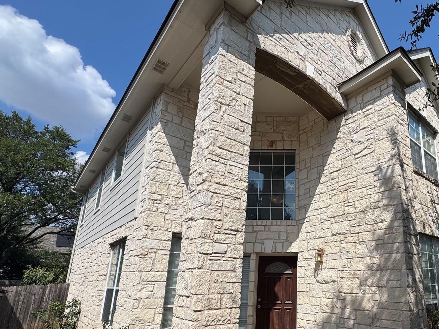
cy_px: 212
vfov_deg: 60.0
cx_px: 319
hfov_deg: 72.1
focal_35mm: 22
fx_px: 279
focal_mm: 2.22
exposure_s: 1/3717
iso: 50
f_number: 2.2
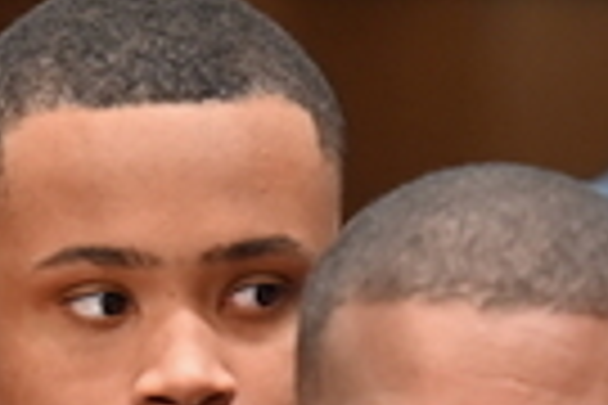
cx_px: 401
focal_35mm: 873
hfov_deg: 2.4
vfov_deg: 1.6
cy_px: 742
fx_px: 14743
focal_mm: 115
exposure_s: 1/125
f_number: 2.8
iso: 640
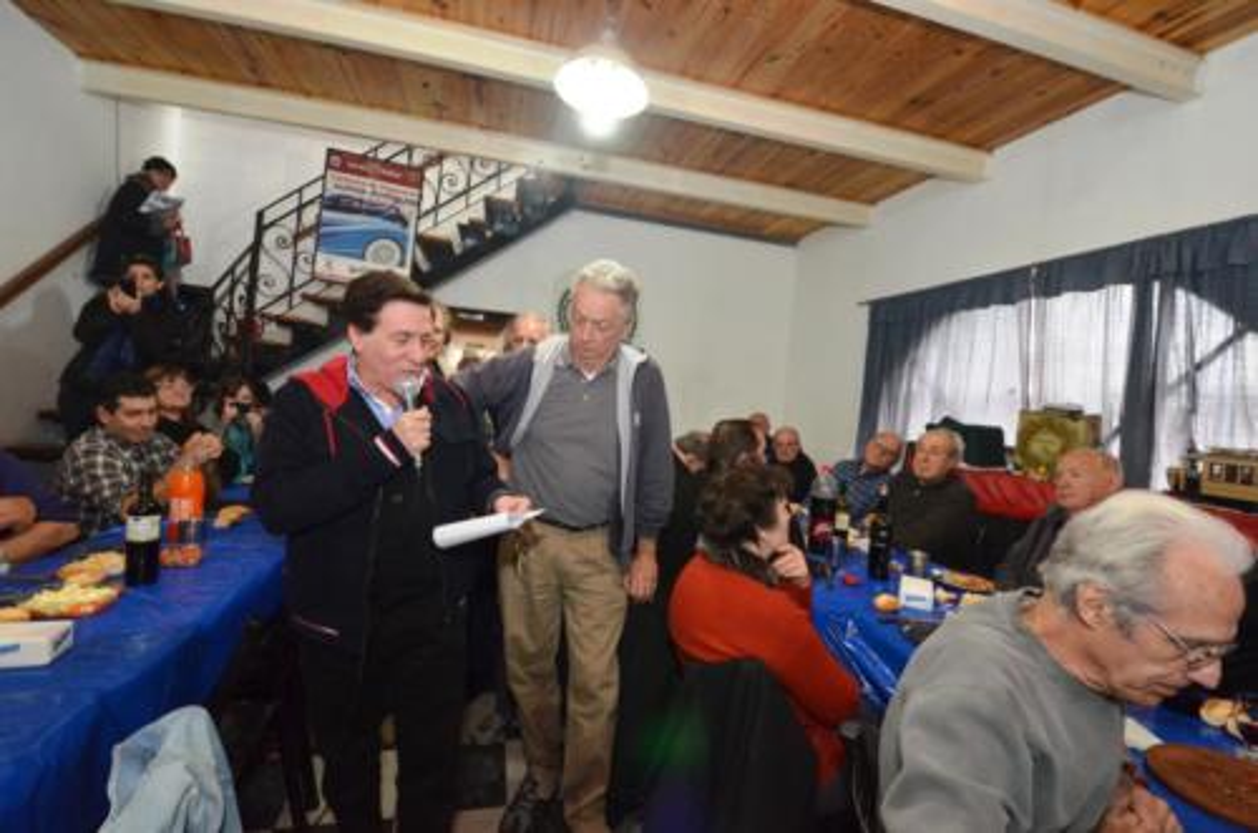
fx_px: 523
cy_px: 416
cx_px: 629
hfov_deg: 100.5
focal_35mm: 15
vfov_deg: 77.1
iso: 2000
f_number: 5.6
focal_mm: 10
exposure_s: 1/60
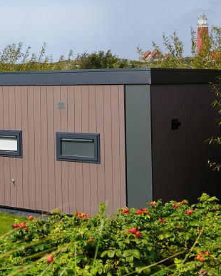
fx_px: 654
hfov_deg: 17.9
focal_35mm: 80
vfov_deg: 23.7
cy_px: 80
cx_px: -73
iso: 100
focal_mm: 30
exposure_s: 1/125
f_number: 9
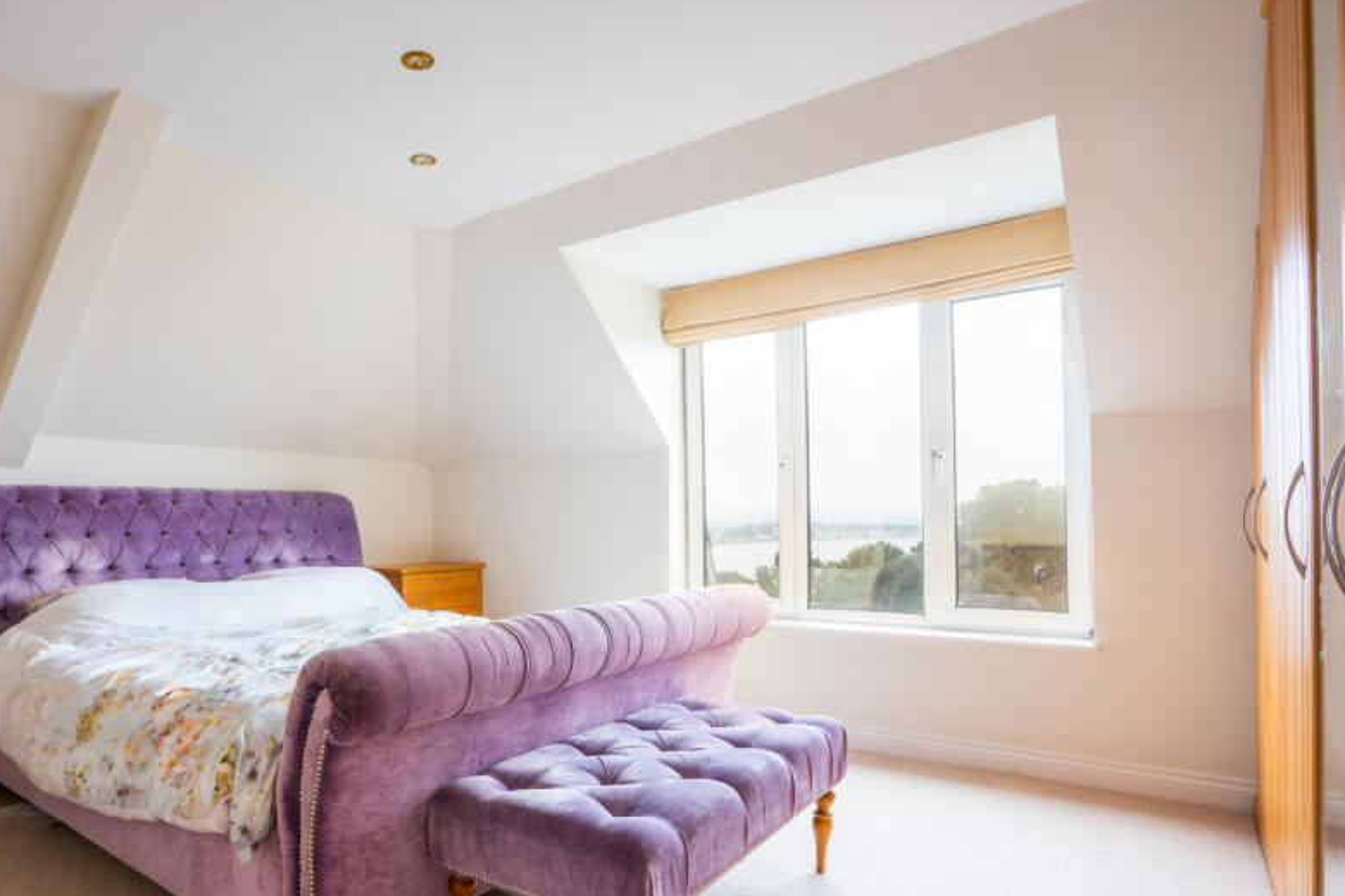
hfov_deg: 79.7
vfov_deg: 59.2
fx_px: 785
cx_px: 504
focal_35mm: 21
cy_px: 523
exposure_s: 1/60
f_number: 11
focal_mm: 16
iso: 800
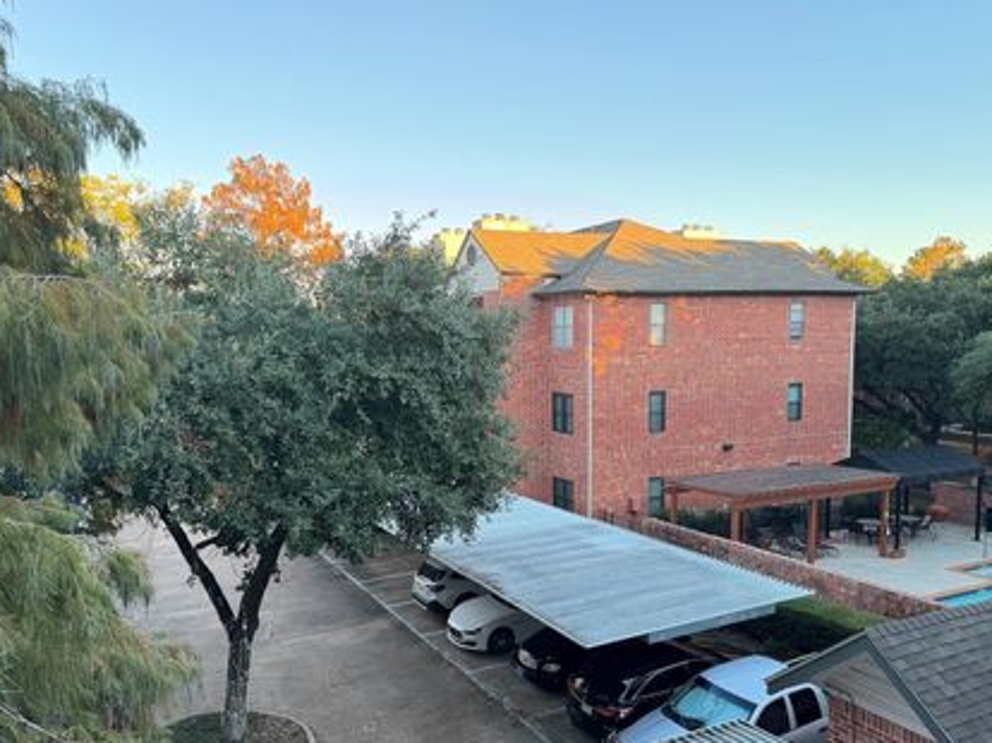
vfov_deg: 48.0
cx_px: 489
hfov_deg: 61.7
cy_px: 428
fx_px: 831
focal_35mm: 29
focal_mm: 6.86
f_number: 1.78
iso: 100
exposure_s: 1/135
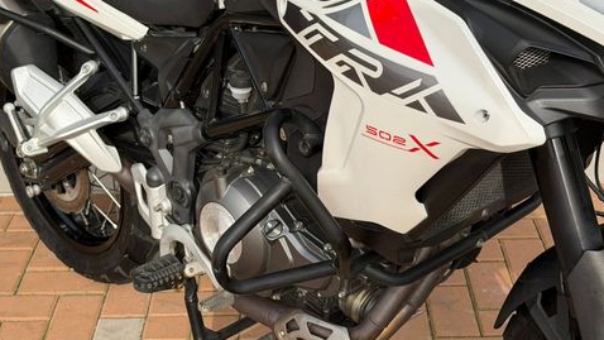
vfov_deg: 17.2
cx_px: 299
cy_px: 168
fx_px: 1121
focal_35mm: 70
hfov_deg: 30.1
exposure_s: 1/2667
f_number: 1.78
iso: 64
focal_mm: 6.76
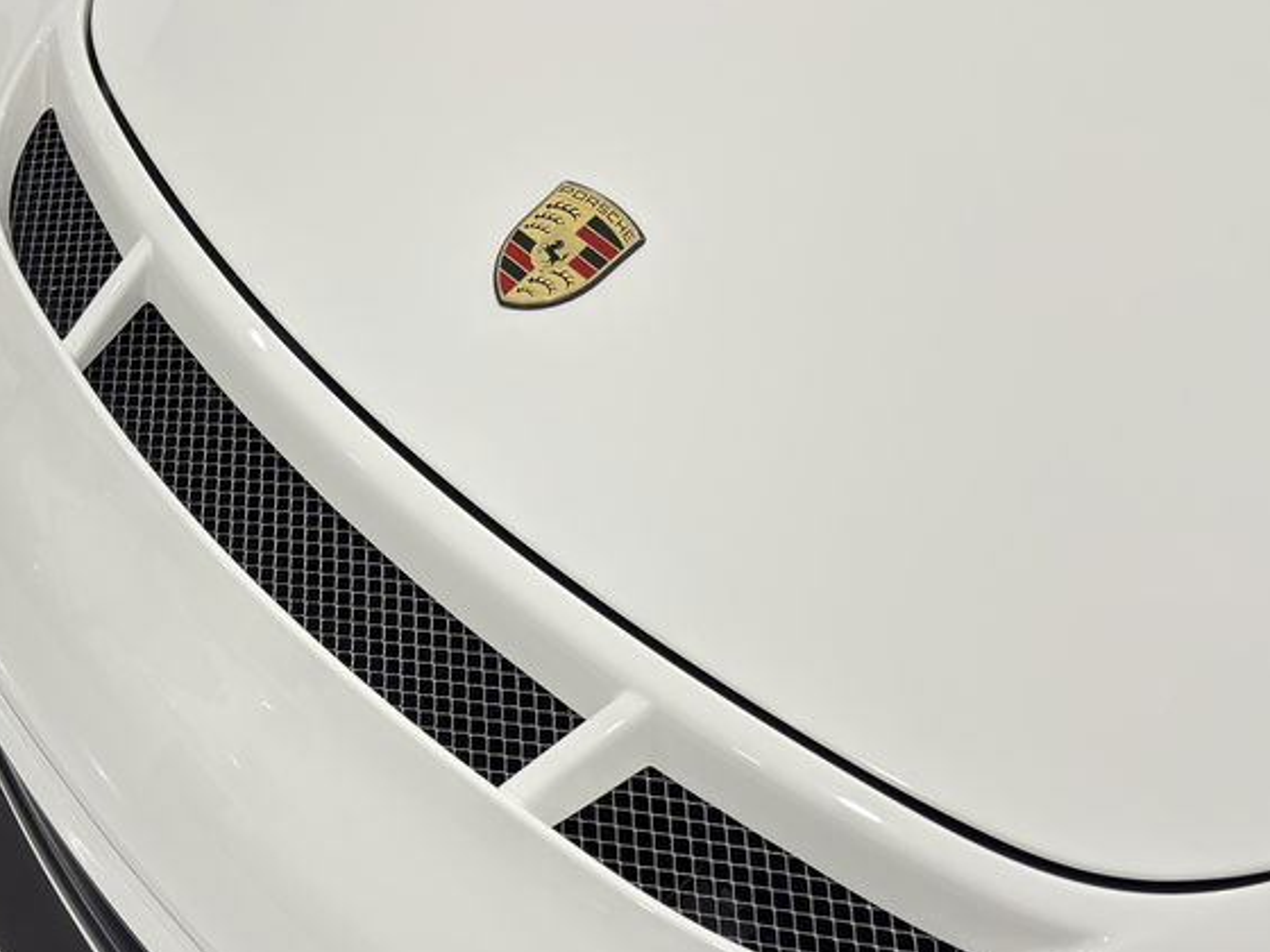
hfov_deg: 39.2
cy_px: 569
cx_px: 415
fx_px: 1761
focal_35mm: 48
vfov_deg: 30.2
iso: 125
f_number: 1.78
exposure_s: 1/120
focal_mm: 6.76
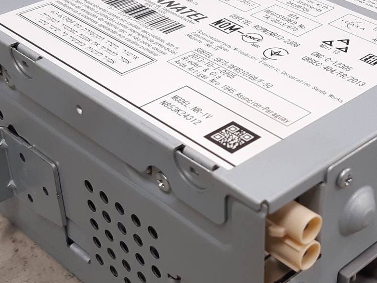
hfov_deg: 28.2
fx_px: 740
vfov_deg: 21.6
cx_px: 272
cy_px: 151
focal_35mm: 68
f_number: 1.7
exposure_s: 1/50
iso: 125
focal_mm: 3.93
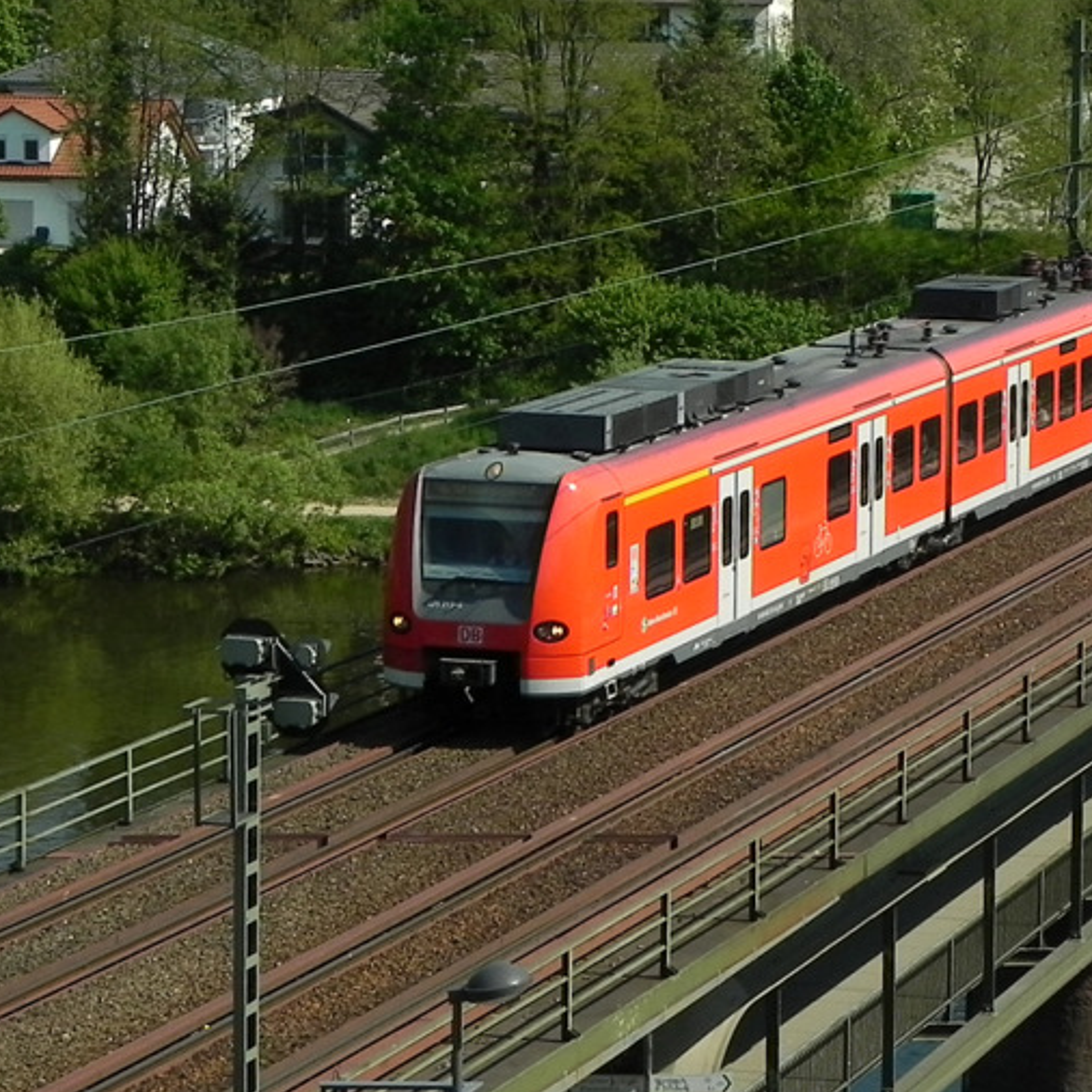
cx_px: 937
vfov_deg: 14.7
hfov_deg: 14.7
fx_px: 4211
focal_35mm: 118
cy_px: 273
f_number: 5.6
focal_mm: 11.8
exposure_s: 1/640
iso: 160
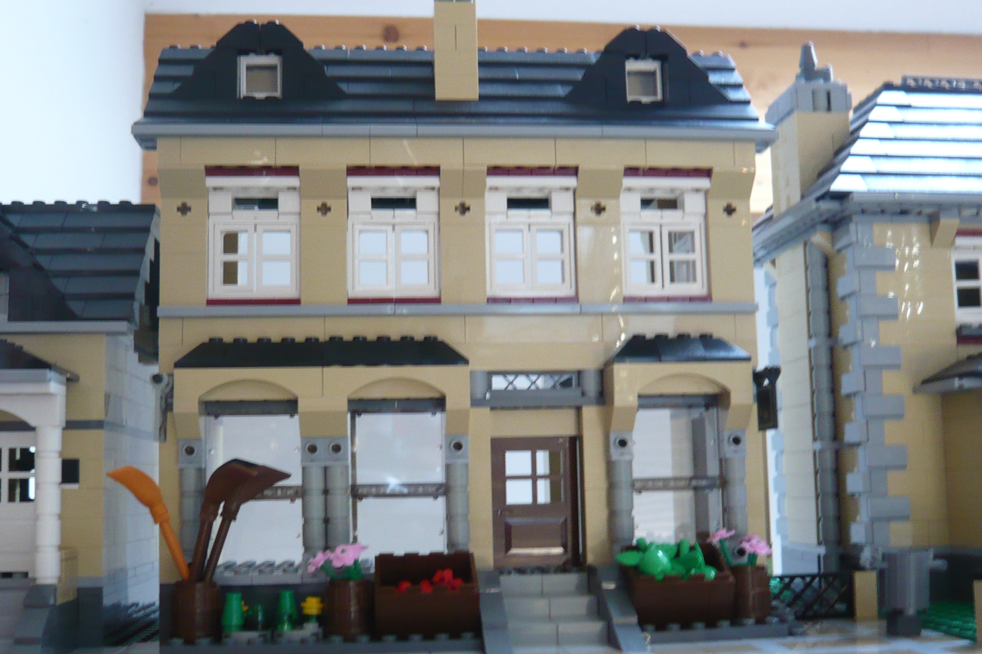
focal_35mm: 40
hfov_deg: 48.5
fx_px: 1091
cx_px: 489
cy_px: 368
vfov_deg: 33.4
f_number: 3
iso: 200
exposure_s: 1/8
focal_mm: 5.2
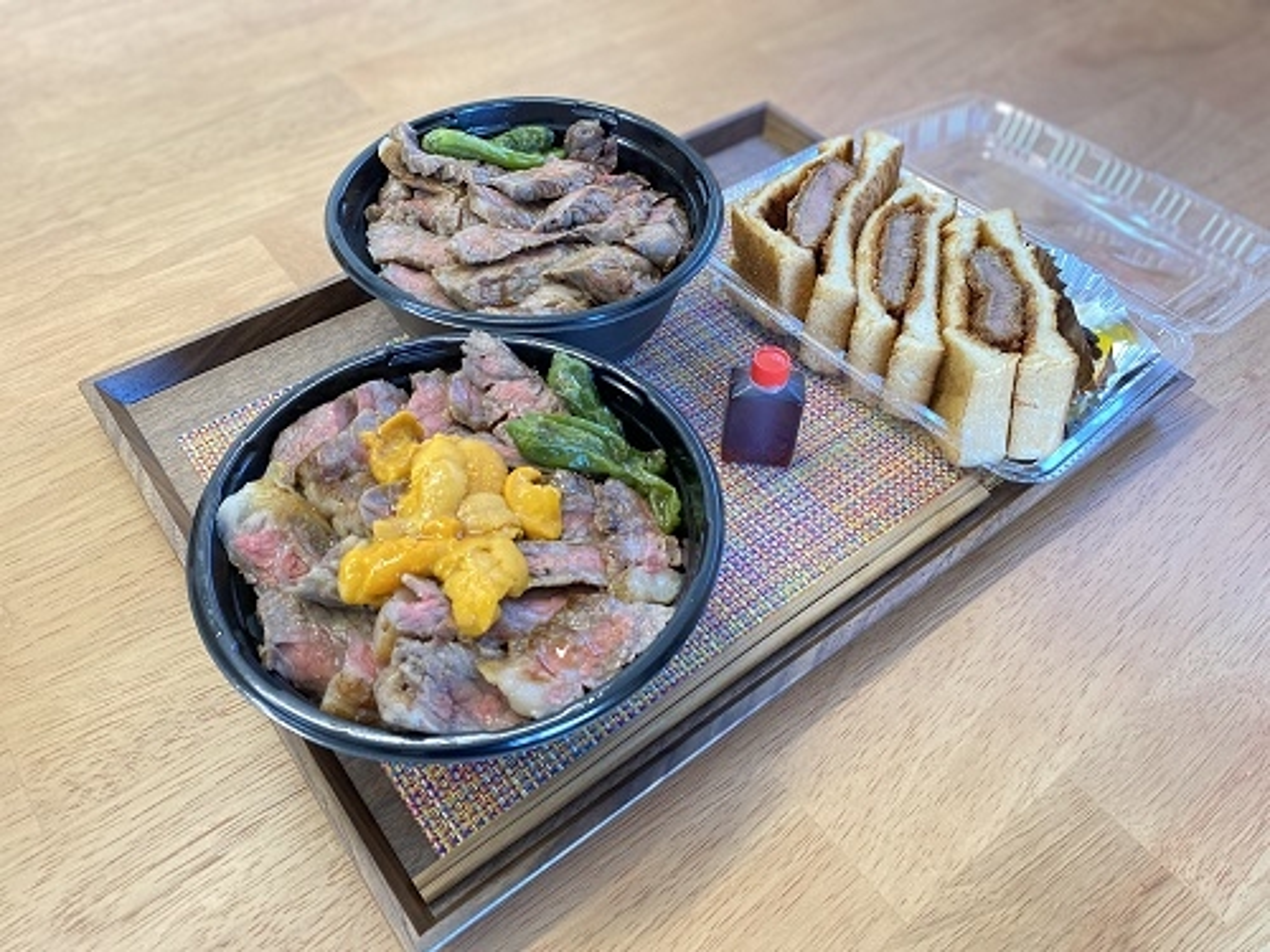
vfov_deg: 53.1
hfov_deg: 67.3
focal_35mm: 26
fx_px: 954
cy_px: 476
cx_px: 635
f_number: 1.8
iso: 160
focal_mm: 4.2
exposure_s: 1/60
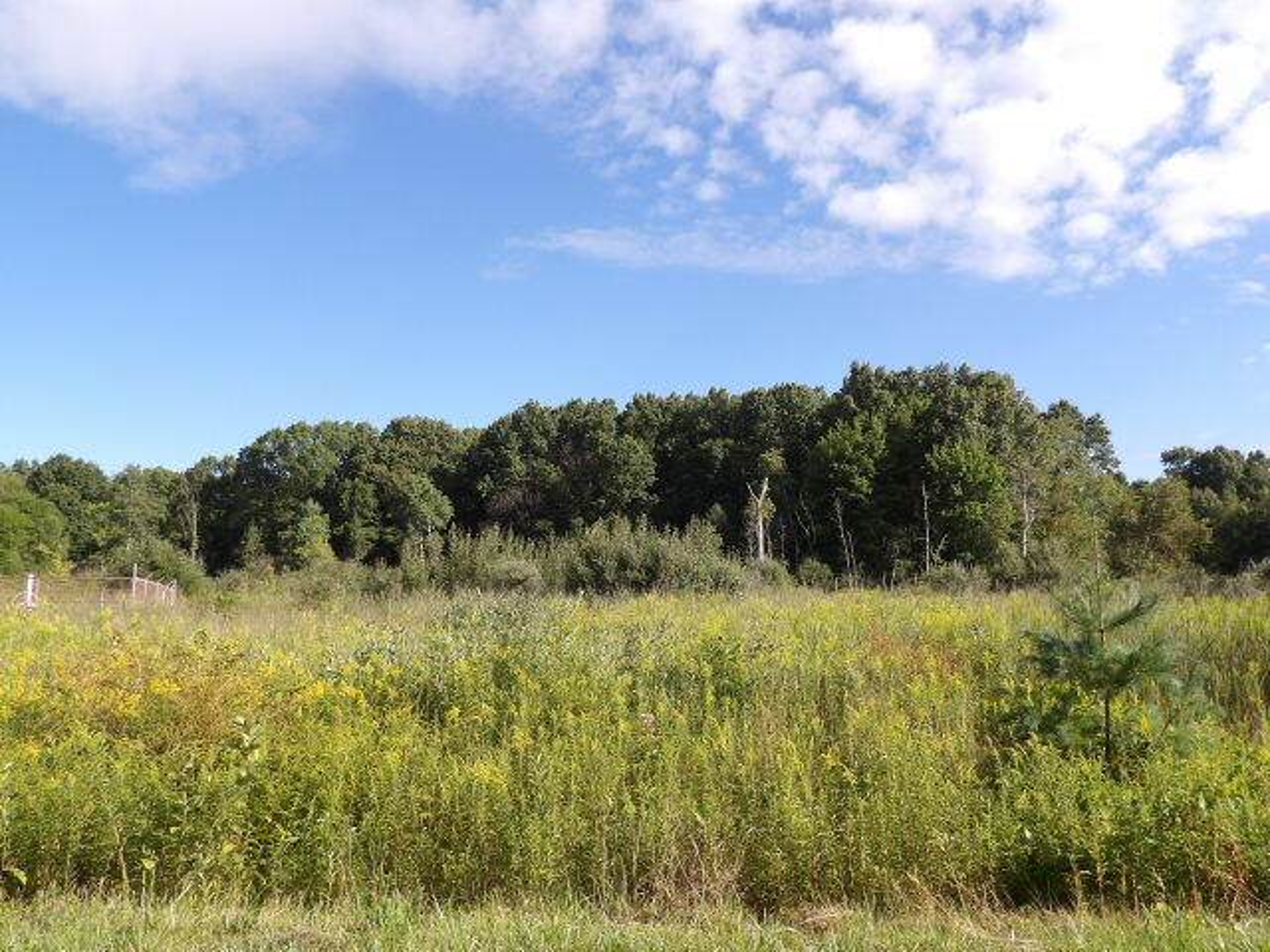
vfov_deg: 49.7
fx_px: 1027
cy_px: 476
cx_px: 635
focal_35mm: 28
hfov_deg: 63.4
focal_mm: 5
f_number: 3.4
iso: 100
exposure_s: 1/544
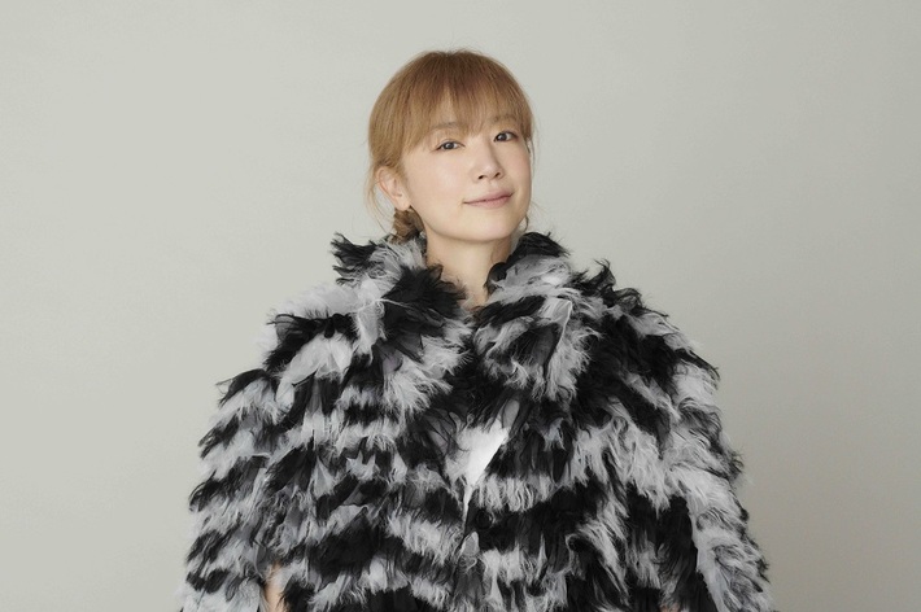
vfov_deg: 23.3
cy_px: 306
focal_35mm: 58
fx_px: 1482
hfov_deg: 34.5
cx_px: 460
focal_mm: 58
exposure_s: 1/125
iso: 100
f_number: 6.3
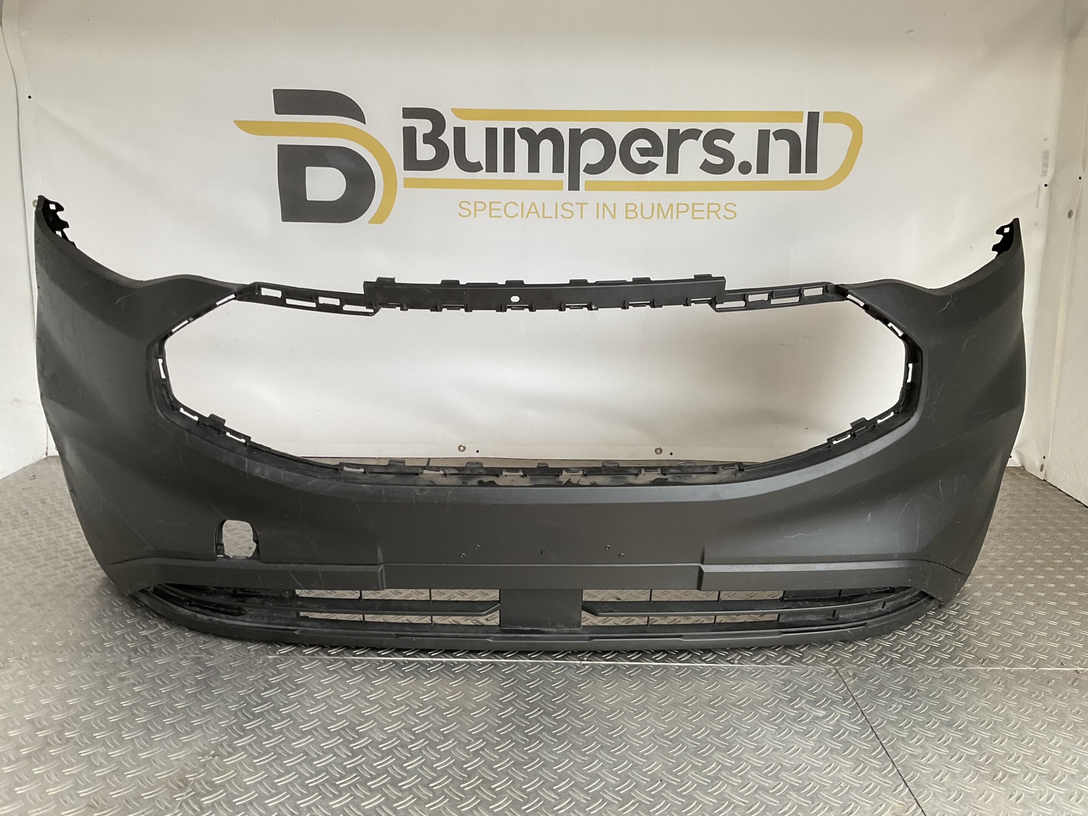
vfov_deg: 48.2
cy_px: 408
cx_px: 544
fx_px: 911
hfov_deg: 61.7
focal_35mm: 29
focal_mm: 3
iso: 50
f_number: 1.8
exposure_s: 1/60
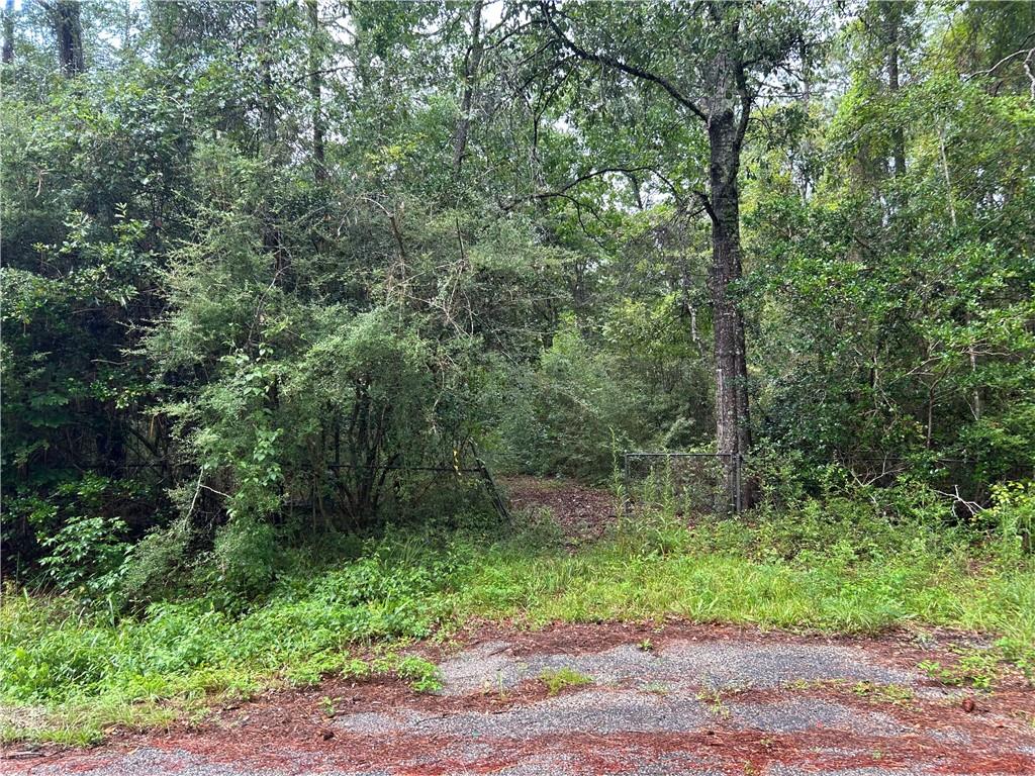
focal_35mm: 26
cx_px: 518
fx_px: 777
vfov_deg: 53.1
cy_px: 388
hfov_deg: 67.3
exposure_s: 1/127
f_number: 1.5
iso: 32
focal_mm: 5.7
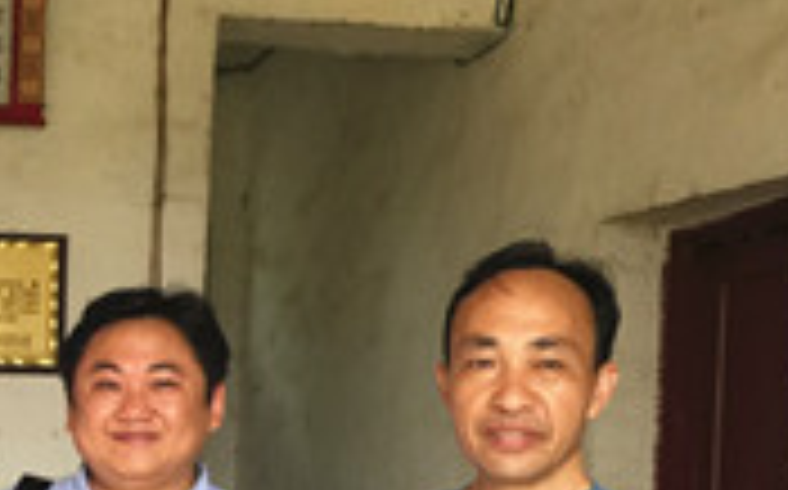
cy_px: 551
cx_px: -41
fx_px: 1888
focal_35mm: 88
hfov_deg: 22.5
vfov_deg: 14.4
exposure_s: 1/33
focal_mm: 4.15
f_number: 2.2
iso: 32
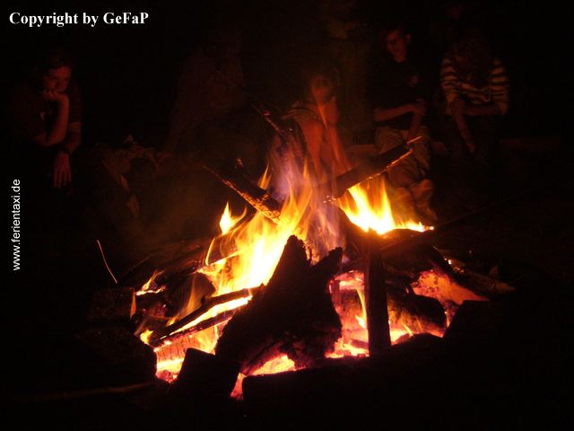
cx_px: 287
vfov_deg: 40.7
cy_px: 216
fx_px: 580
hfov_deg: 52.6
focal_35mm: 35
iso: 200
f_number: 2.8
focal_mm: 5.8
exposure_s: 1/8
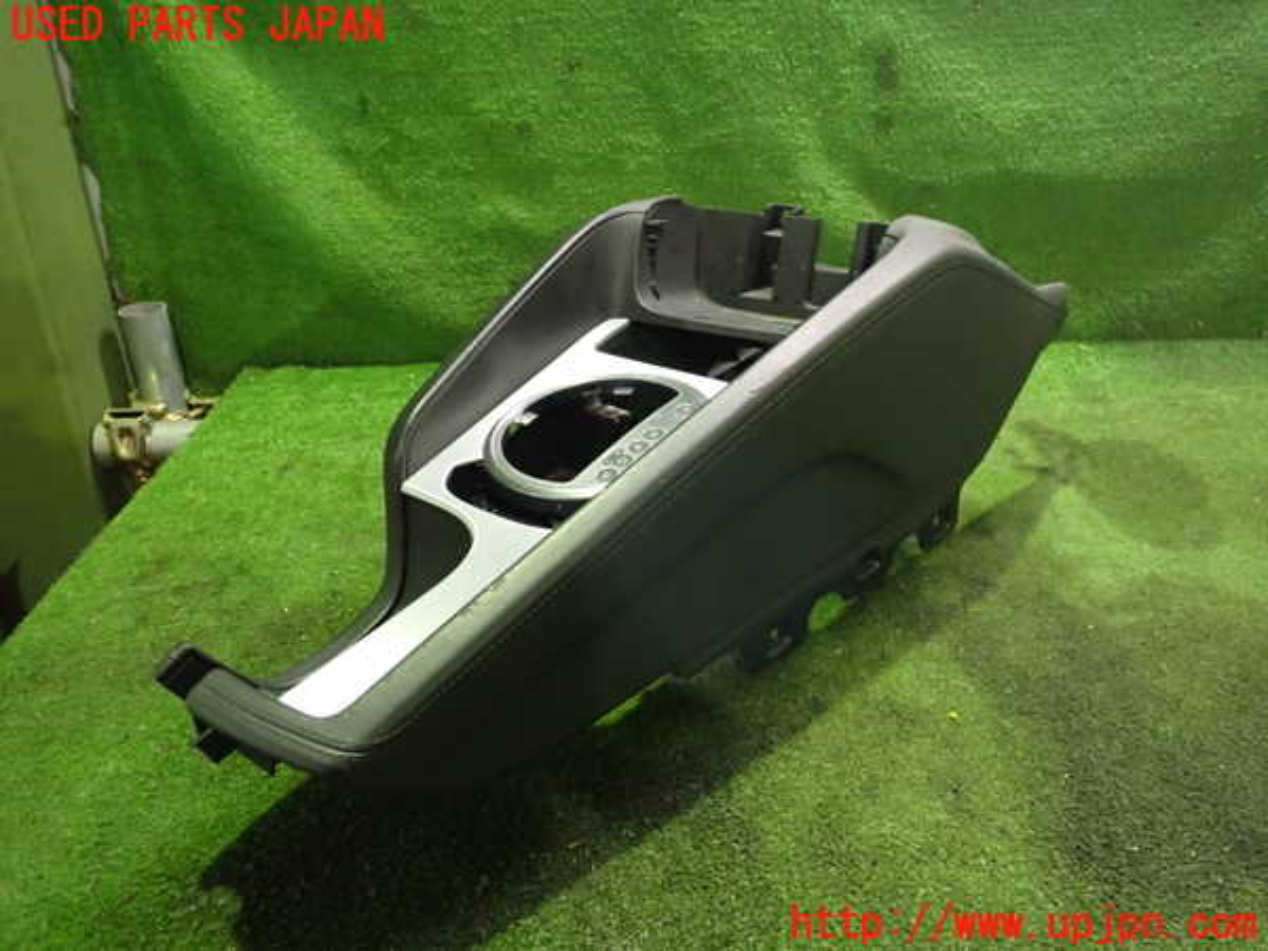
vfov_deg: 46.8
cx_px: 634
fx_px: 1099
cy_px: 476
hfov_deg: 60.0
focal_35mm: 30
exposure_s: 1/20
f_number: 2.3
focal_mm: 5.4
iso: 800
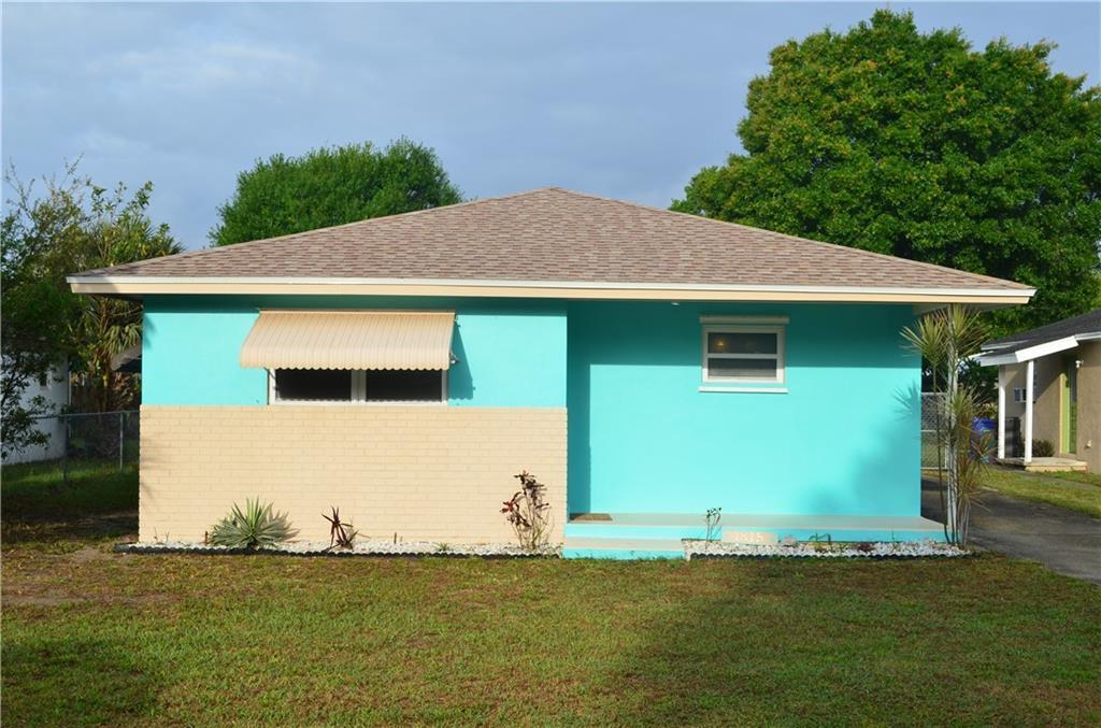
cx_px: 550
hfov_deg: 41.2
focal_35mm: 48
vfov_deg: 27.9
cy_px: 364
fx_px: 1464
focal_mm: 32
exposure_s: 1/250
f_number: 9.5
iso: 200
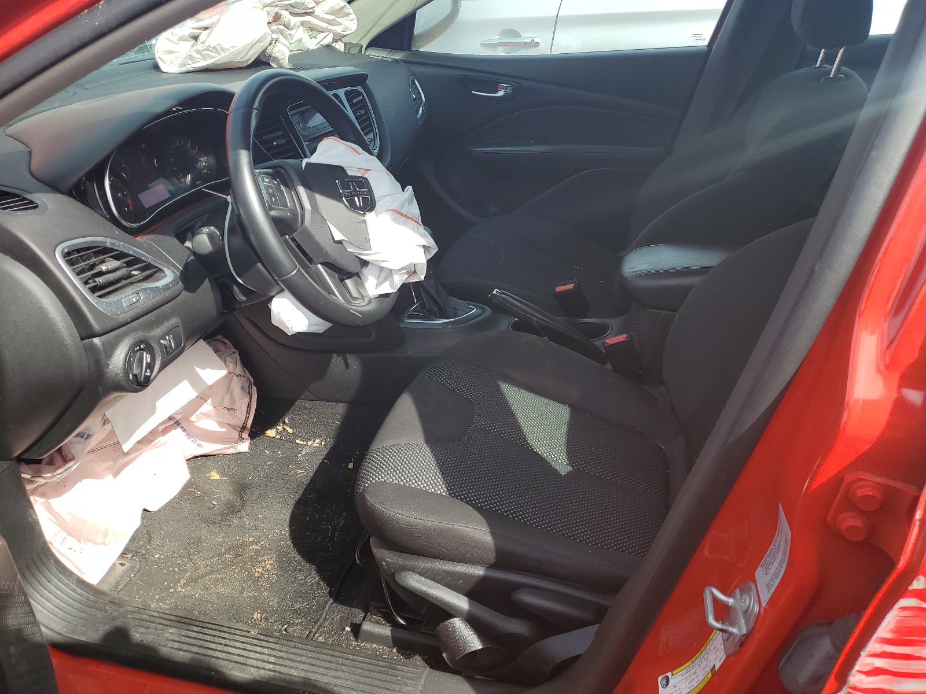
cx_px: 463
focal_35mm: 26
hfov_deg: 67.3
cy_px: 347
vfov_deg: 53.1
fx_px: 696
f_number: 1.5
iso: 50
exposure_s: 1/1111
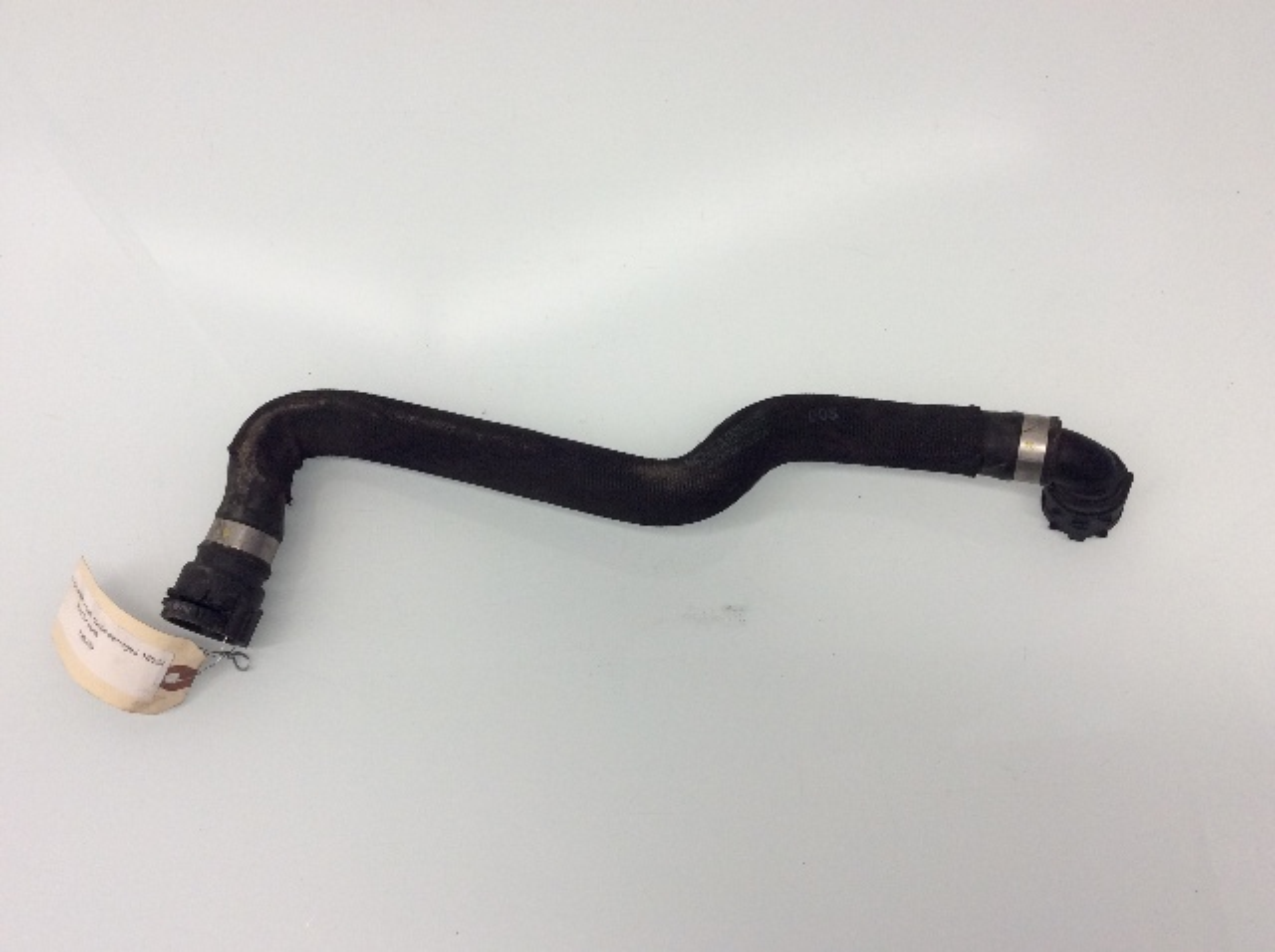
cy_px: 476
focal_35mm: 32
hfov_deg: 56.9
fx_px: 1177
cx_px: 638
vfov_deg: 44.1
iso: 64
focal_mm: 3.3
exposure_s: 1/120
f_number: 2.4
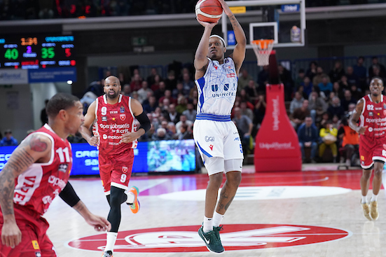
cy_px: 120
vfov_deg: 11.2
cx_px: 187
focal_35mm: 122
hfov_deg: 16.8
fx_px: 1308
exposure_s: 1/1250
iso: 3200
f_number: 3.2
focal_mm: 112
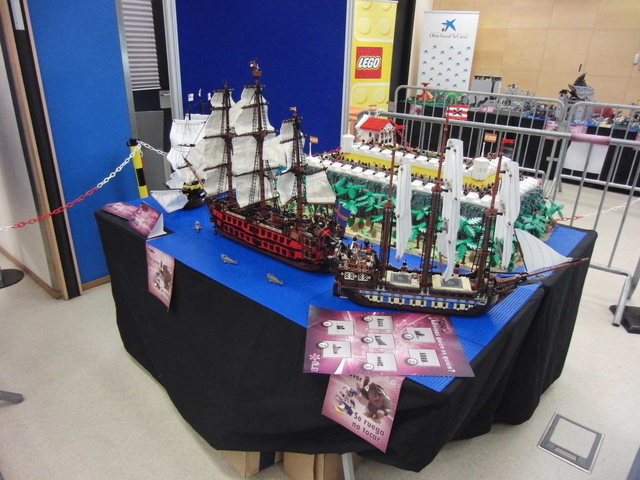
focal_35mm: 24
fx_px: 444
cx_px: 320
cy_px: 240
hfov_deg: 71.6
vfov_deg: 56.8
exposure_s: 1/40
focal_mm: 4.3
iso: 800
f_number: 3.2
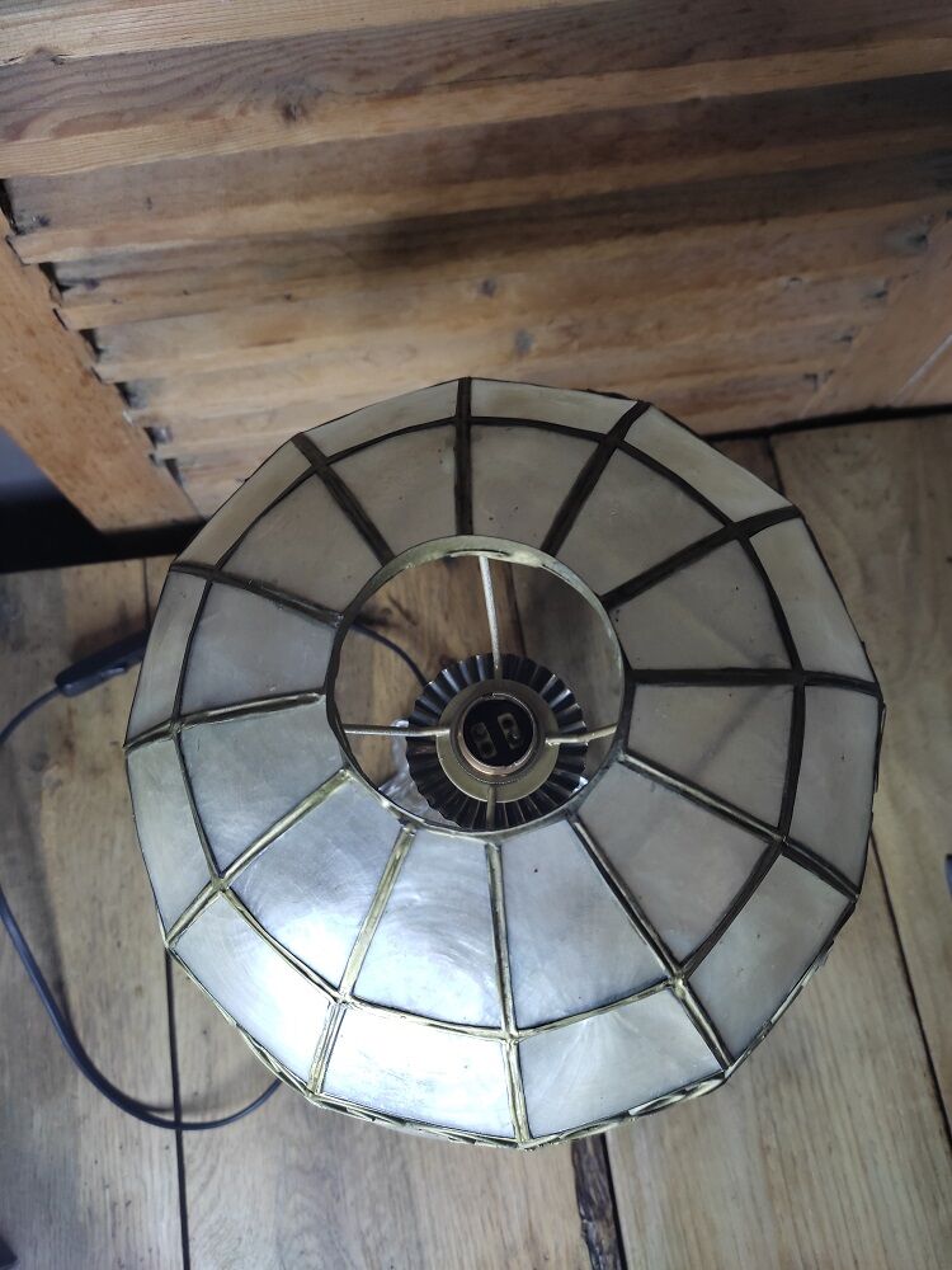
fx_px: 953
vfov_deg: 67.3
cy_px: 635
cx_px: 476
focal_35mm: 26
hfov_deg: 53.1
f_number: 1.79
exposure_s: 1/33
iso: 349
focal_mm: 4.74
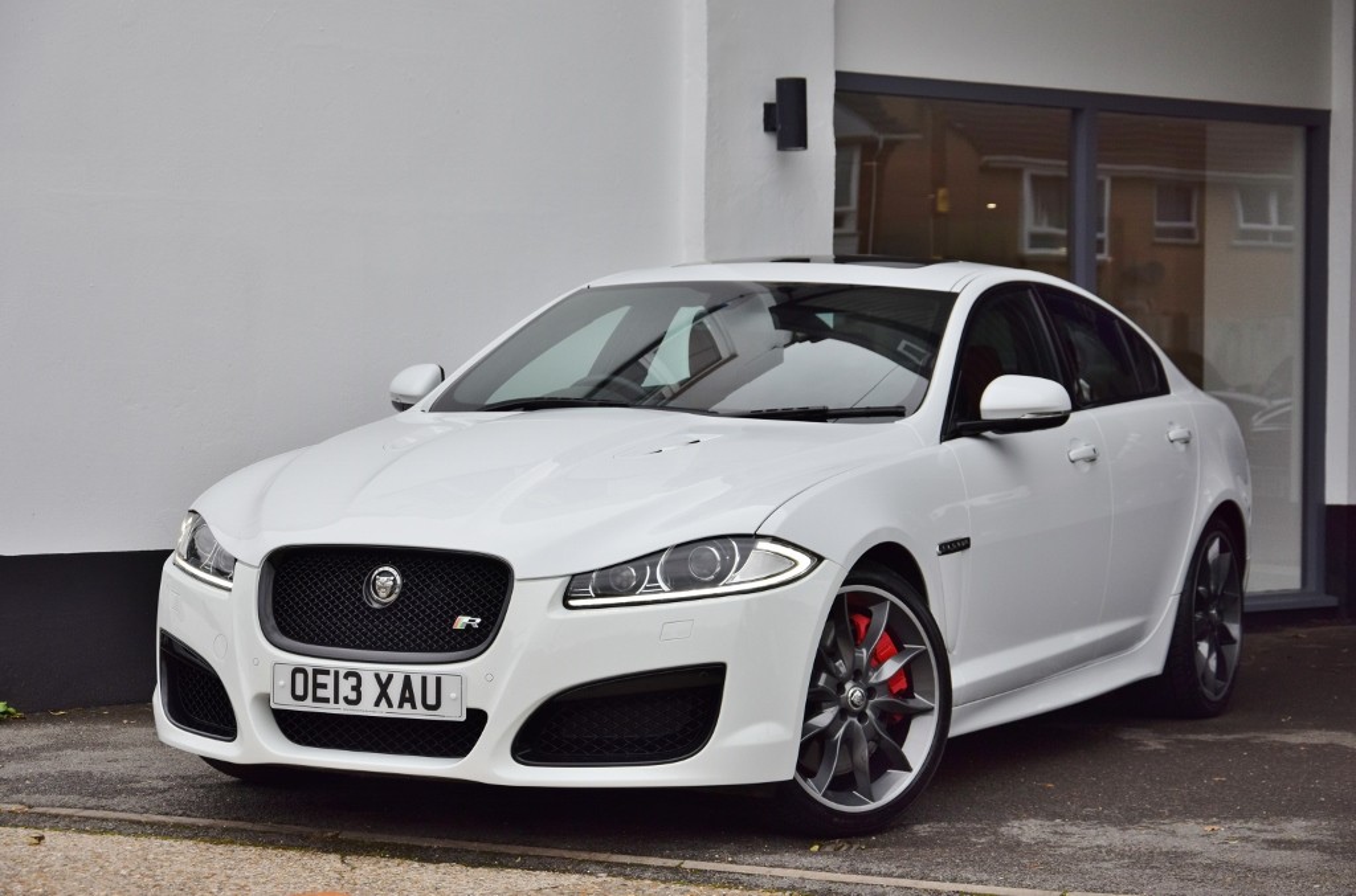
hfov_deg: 23.4
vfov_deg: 15.6
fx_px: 3268
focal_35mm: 87
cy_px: 448
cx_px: 678
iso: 400
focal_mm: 58
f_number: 5
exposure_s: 1/400
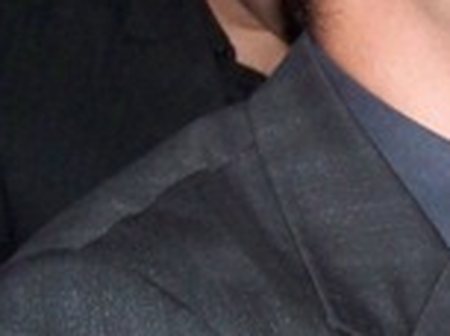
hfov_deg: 13.0
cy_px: 271
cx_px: 441
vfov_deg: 9.8
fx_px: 1958
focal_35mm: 151
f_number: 2.8
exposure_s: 1/30
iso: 200
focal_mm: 5.85
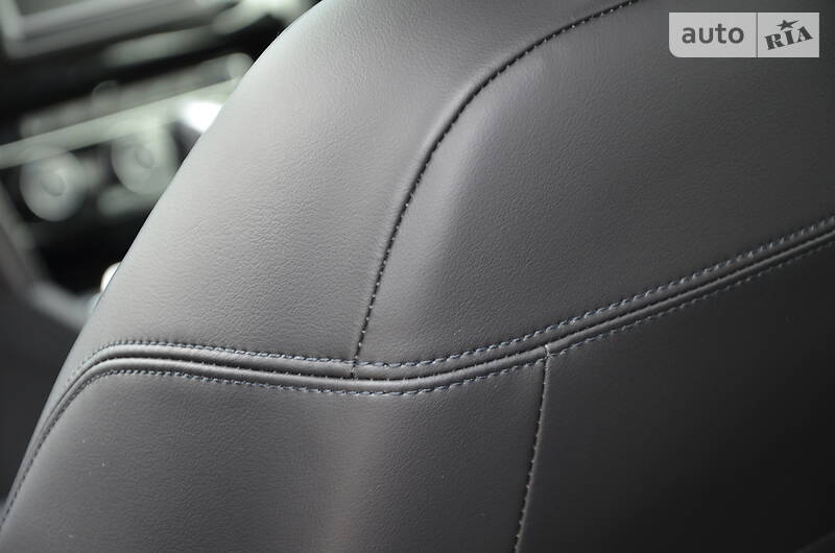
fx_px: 2951
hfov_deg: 16.1
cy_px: 276
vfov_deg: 10.7
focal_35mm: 128
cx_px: 418
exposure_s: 1/60
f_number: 5.6
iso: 400
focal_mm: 85
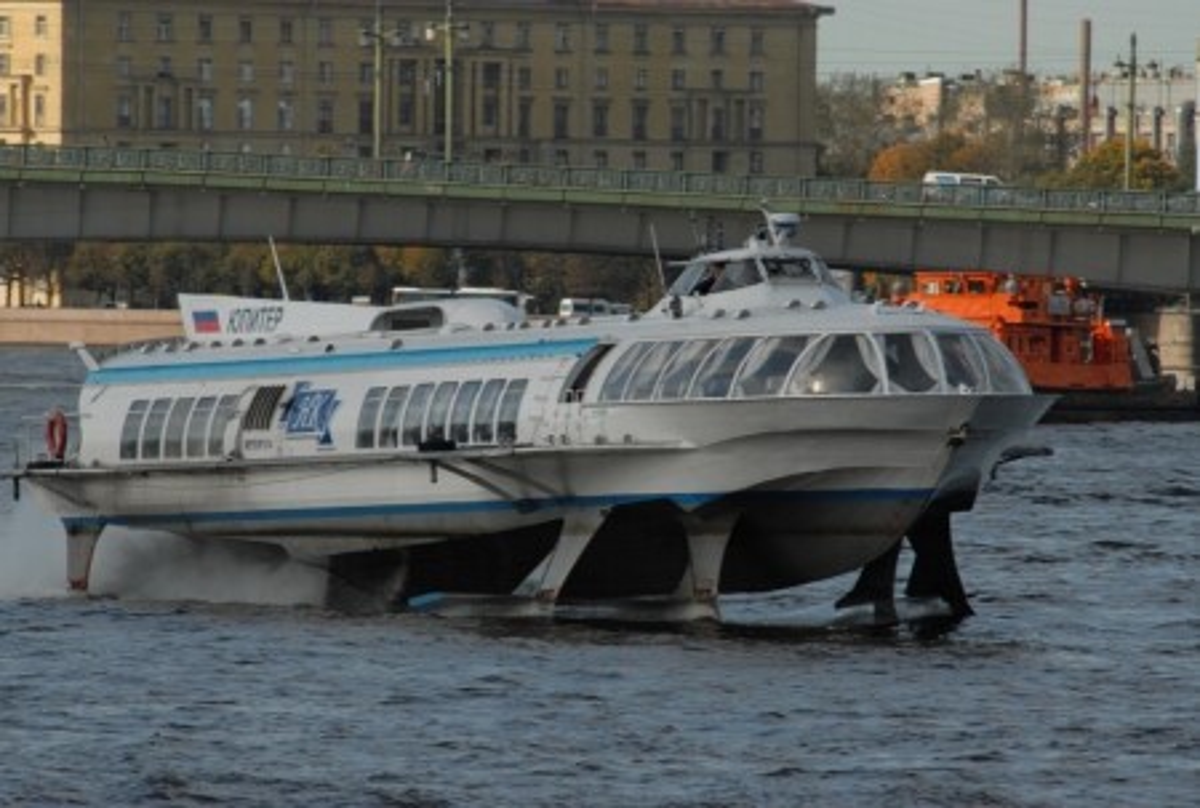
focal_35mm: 600
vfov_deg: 2.3
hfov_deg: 3.4
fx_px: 20060
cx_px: 600
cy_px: 404
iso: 200
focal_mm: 400
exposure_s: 1/640
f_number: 7.1
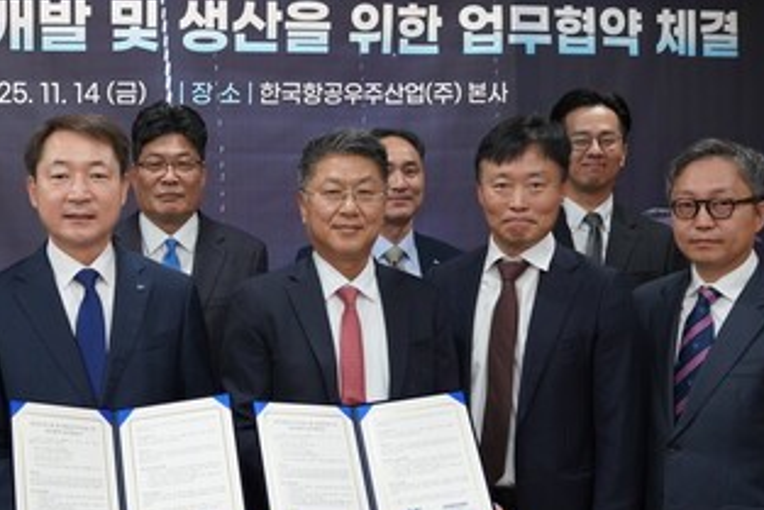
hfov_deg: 40.7
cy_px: 251
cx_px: 137
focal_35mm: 46
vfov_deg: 29.3
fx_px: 977
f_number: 4
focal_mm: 24
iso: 1250
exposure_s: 1/160
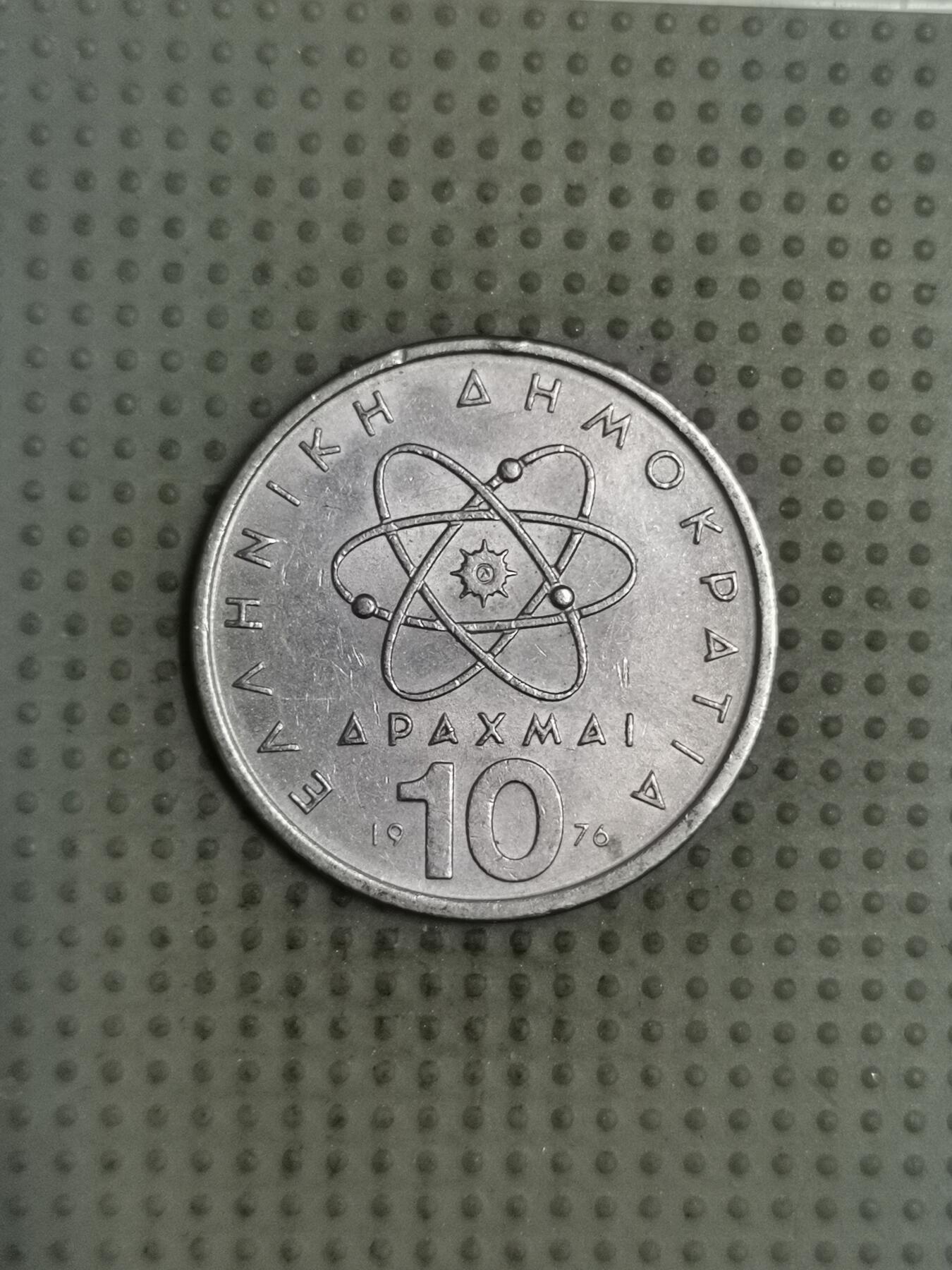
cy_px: 635
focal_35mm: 52
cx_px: 476
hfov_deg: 28.0
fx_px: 1907
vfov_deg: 36.8
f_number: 1.8
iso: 250
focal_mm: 4.75
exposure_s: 1/30
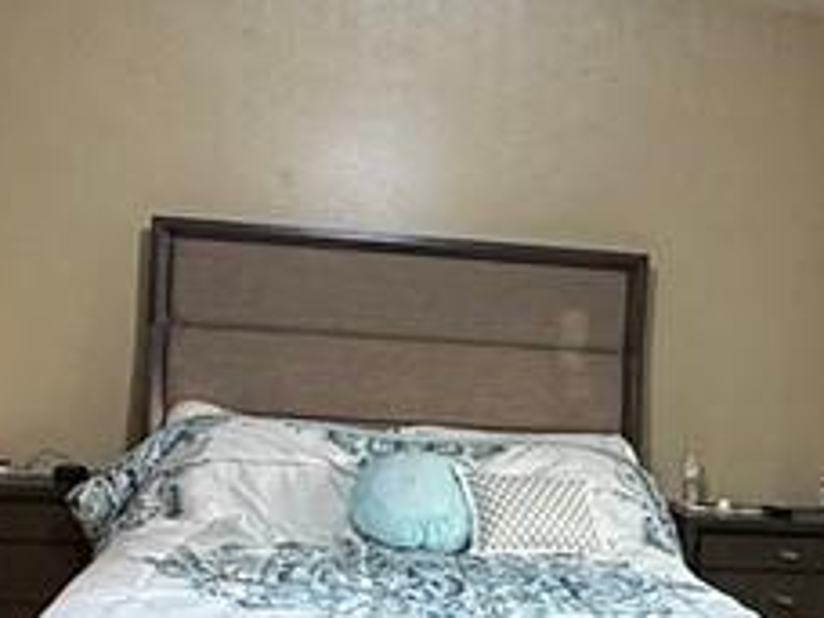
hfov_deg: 30.1
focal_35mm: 63
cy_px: 434
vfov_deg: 23.1
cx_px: 647
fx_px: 1500
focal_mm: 2.22
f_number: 2.2
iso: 500
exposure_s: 1/60
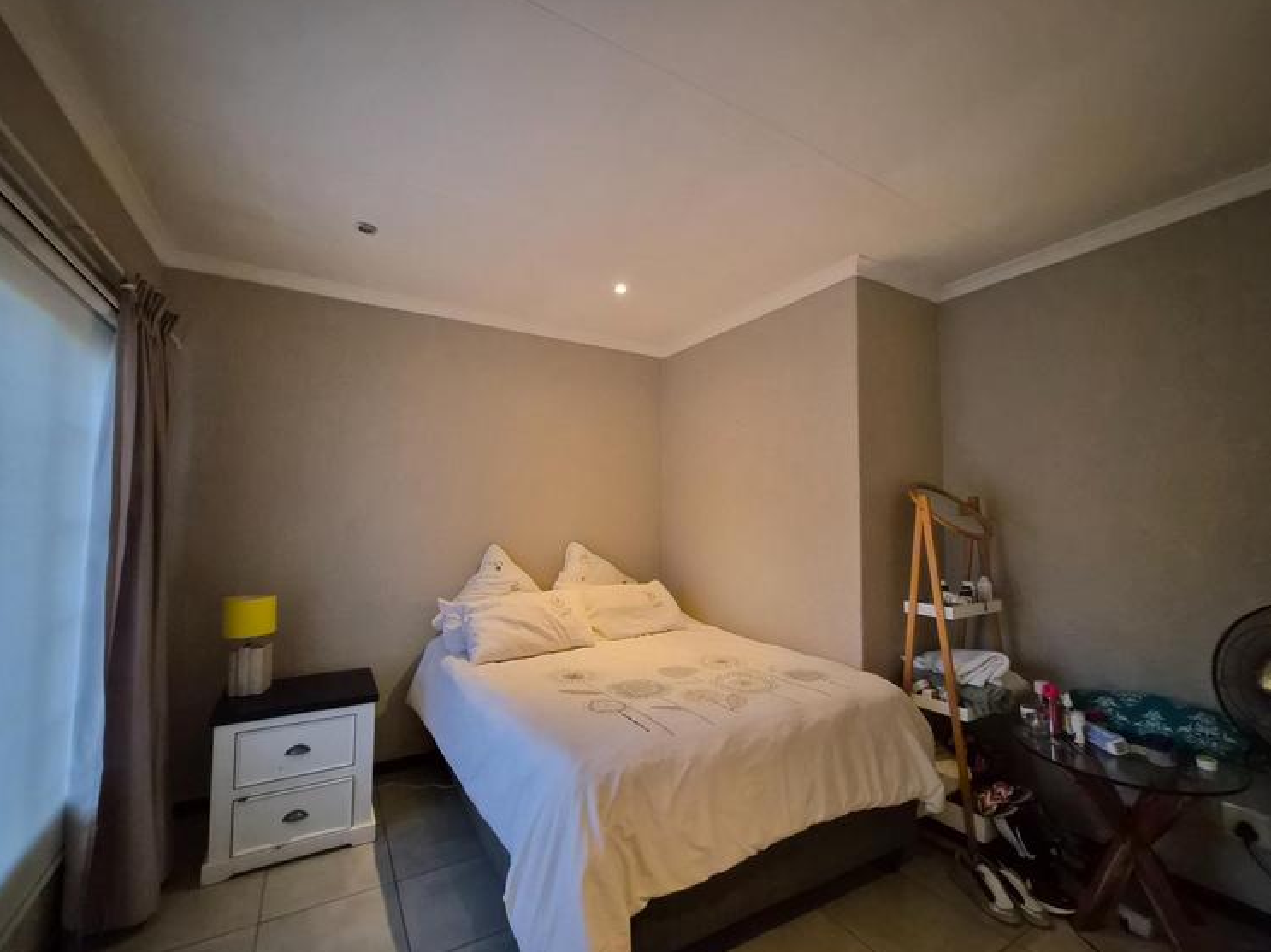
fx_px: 514
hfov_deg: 102.1
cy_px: 492
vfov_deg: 85.6
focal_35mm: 14
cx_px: 626
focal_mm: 1.7
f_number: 2.2
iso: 800
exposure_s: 1/50
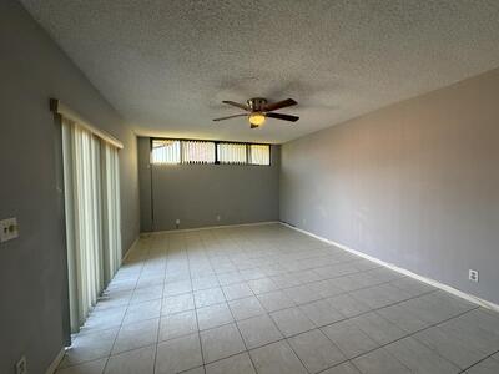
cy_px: 187
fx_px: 202
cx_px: 250
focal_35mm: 14
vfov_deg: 85.7
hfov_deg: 102.1
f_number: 2.2
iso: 250
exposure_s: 1/120
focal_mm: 2.22
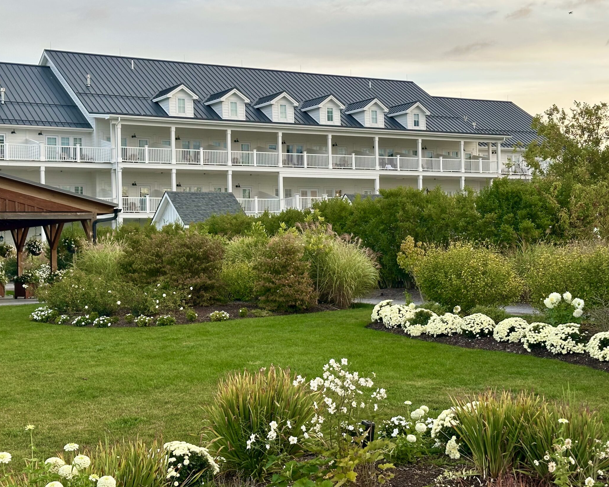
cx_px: 274
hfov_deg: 32.5
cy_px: 217
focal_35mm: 58
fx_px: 1045
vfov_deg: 26.2
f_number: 1.78
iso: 64
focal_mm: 6.86
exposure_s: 1/196
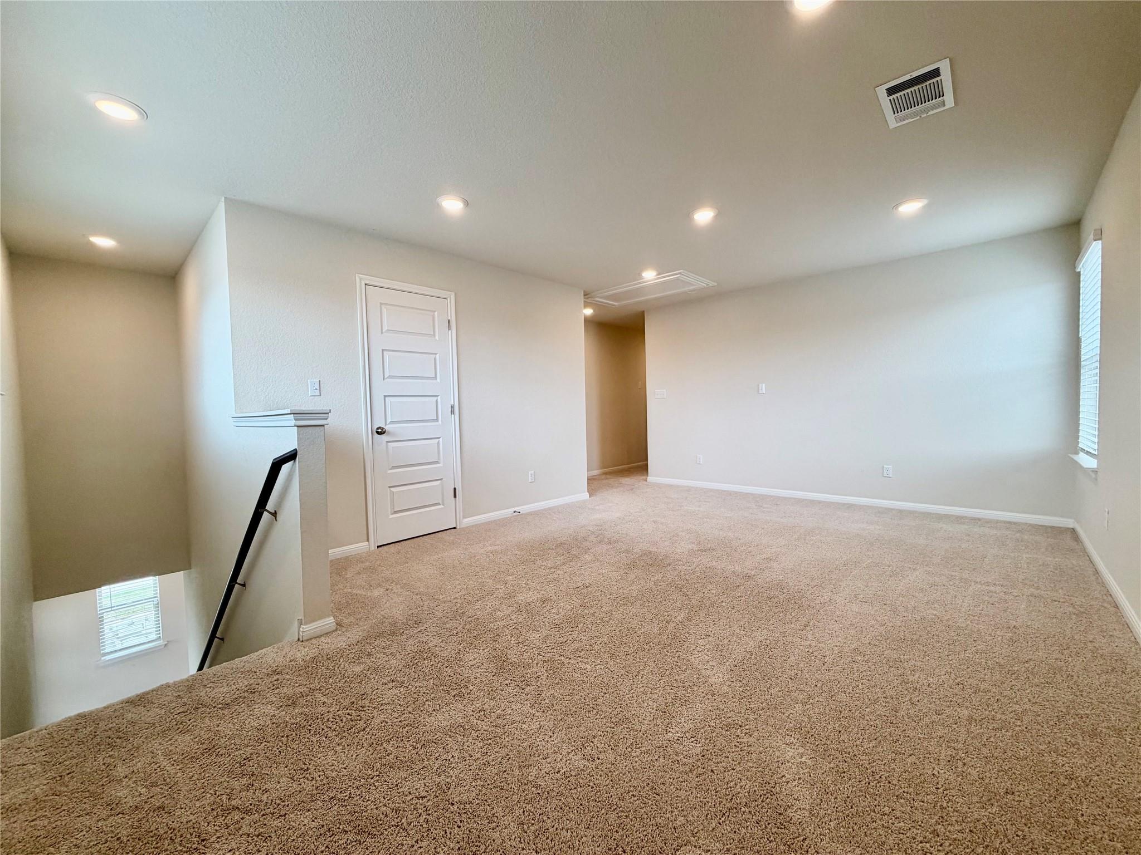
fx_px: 461
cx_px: 570
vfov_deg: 85.7
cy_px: 428
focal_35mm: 14
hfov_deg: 102.1
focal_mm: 2.22
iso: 100
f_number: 2.2
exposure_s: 1/120
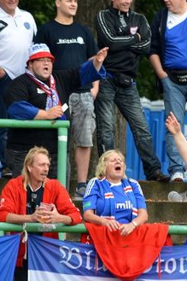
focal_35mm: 520
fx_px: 4056
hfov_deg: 2.6
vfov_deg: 4.0
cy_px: 142
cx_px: 225
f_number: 4
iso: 640
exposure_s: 1/1000
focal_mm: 200
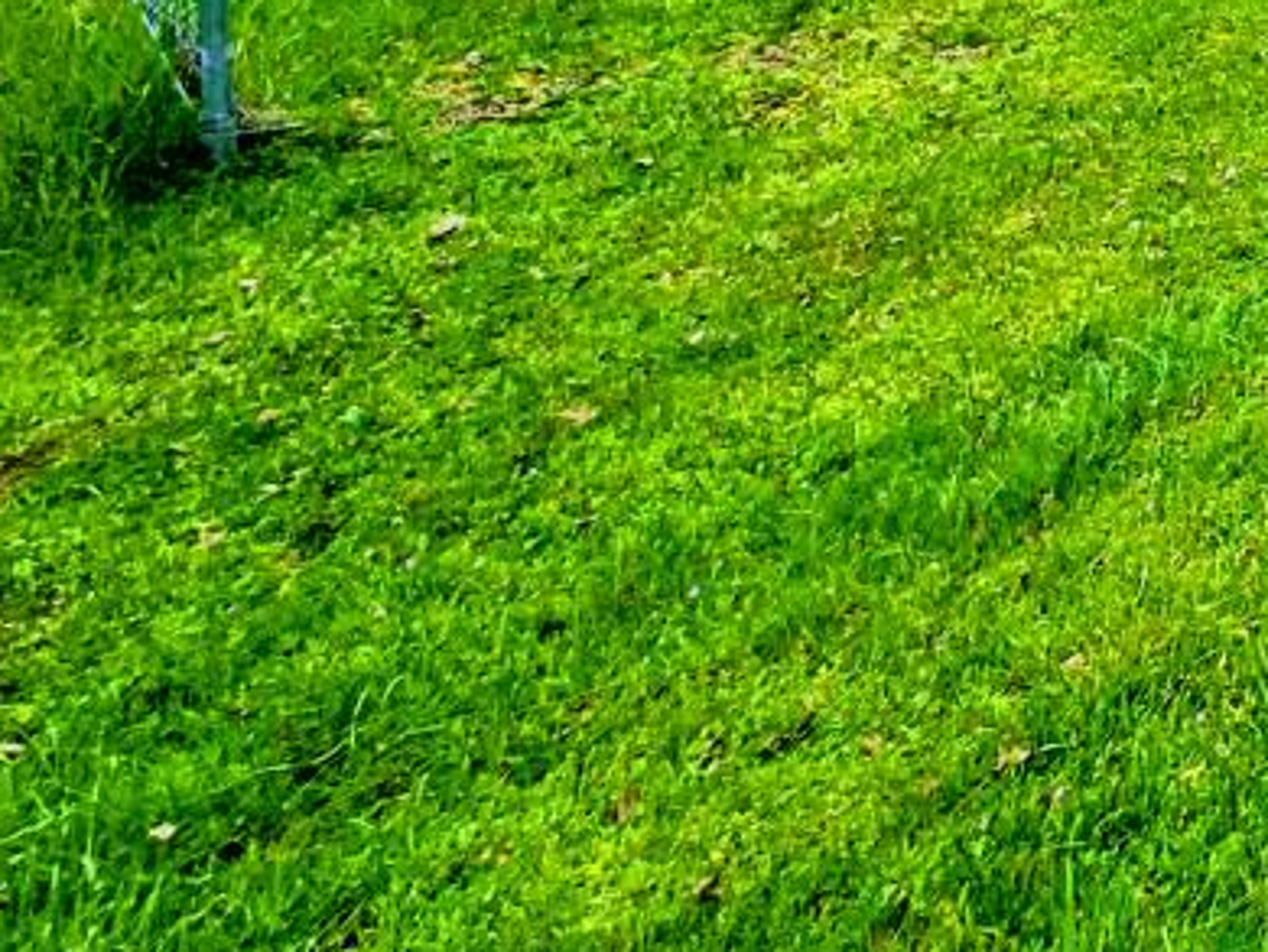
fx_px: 1833
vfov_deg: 22.3
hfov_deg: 24.5
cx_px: 2094
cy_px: -583
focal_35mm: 50
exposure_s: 1/1129
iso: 50
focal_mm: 2.2
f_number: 2.2
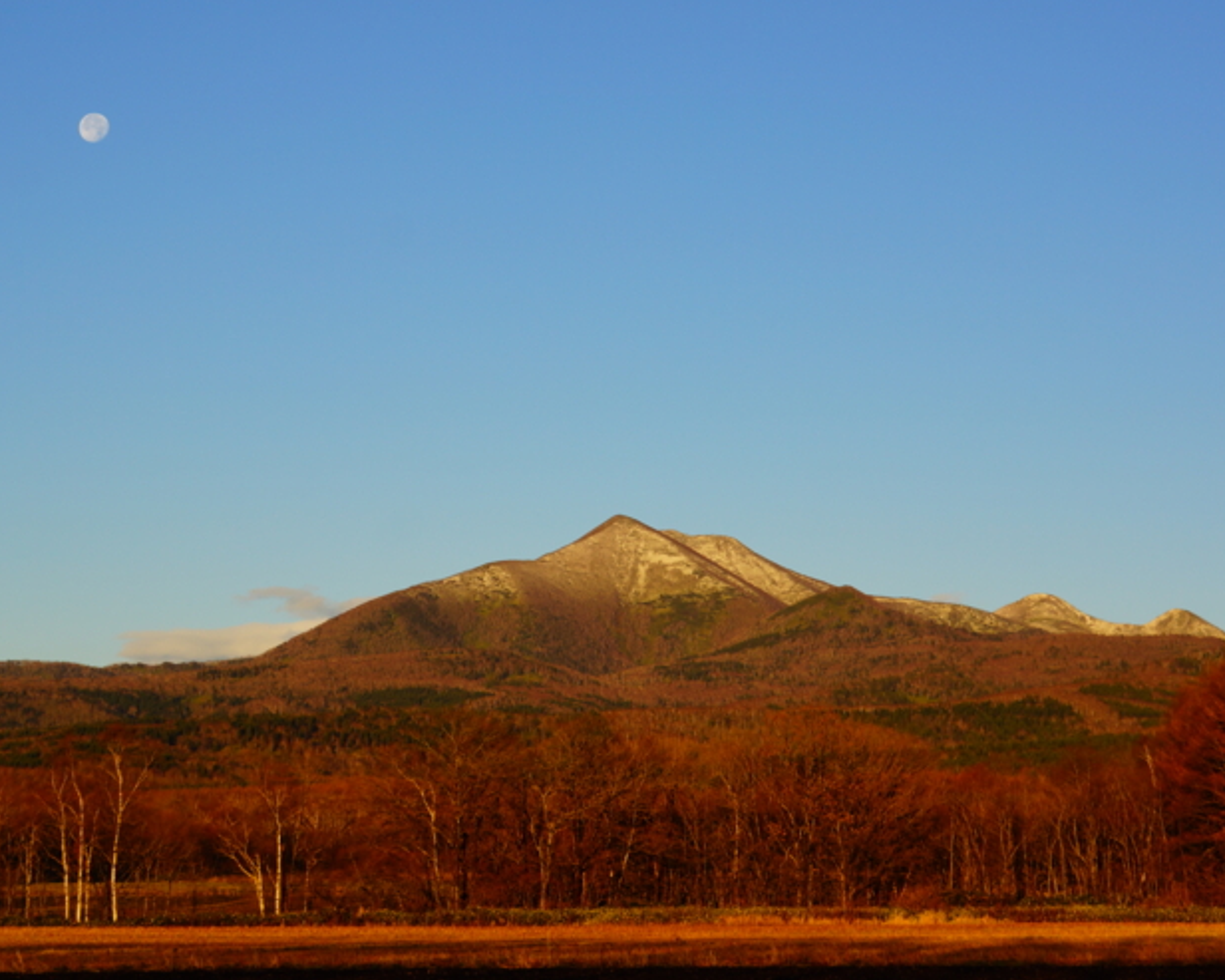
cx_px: 626
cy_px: 472
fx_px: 3227
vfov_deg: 17.3
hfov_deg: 21.5
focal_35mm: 89
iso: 100
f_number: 8
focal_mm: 49
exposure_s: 1/200
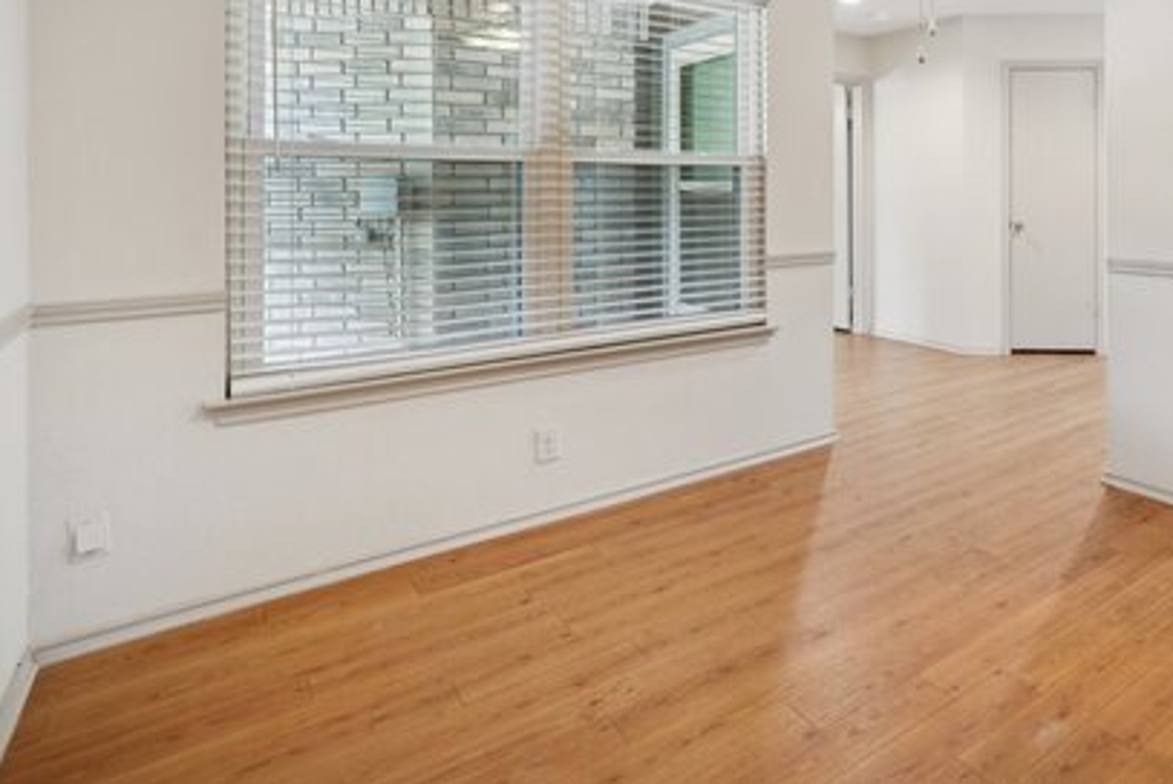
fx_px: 717
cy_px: 172
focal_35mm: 22
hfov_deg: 71.6
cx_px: 916
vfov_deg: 53.9
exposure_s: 1/15
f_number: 8
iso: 800
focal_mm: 14
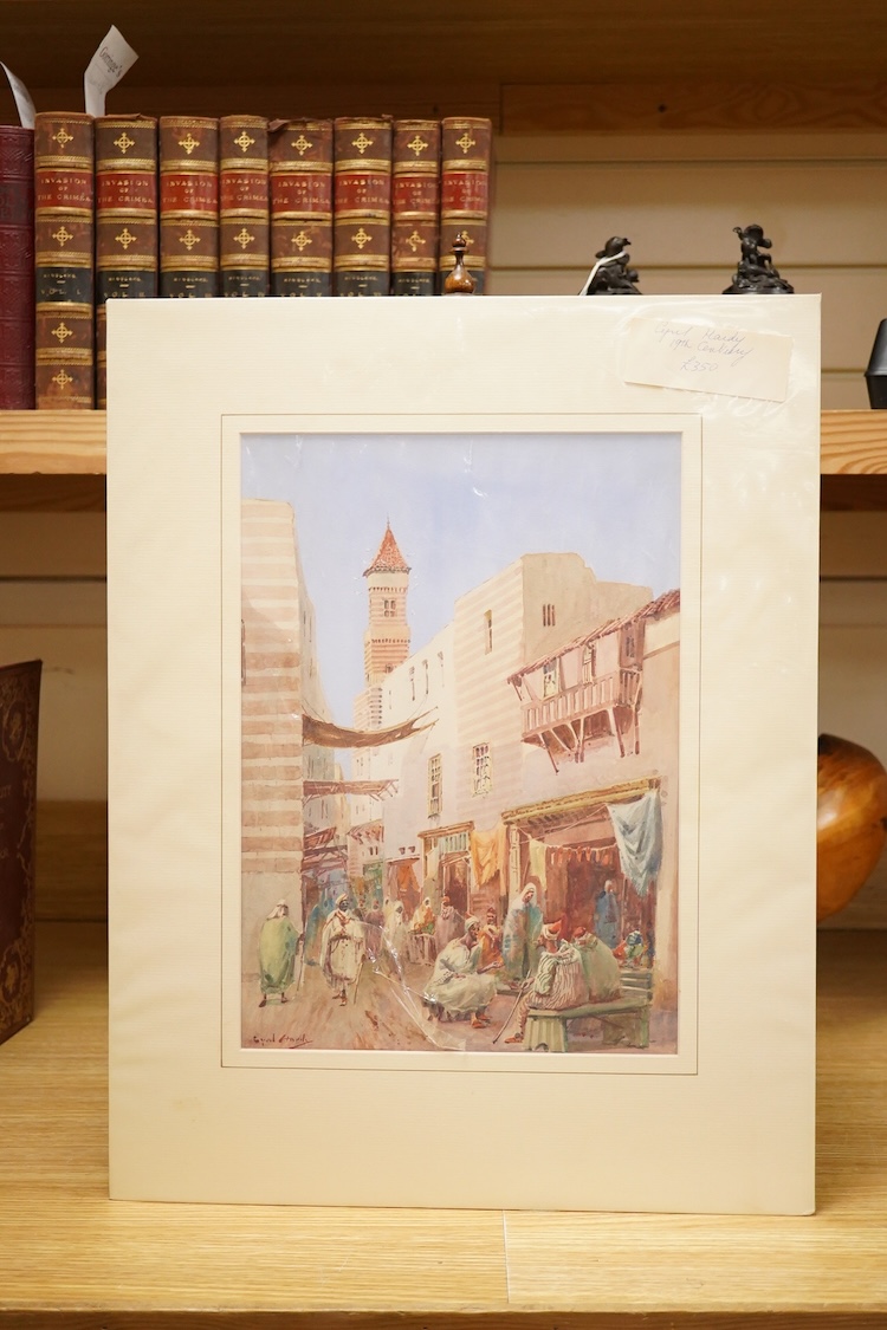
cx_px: 444
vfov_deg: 43.6
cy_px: 665
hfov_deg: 29.9
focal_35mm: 45
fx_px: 1663
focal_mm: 30
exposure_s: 1/250
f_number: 4.5
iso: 2500
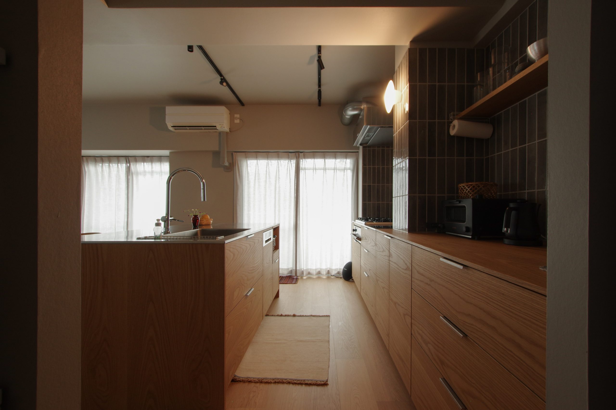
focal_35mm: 15
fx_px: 256
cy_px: 205
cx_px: 308
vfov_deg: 77.2
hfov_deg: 100.4
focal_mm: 10
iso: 400
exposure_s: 1/4
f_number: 9
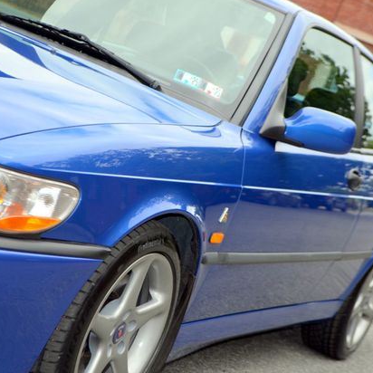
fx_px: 1109
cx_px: 177
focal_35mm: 91
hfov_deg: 19.1
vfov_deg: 19.1
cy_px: 188
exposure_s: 1/200
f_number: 5.3
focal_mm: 46
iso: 100
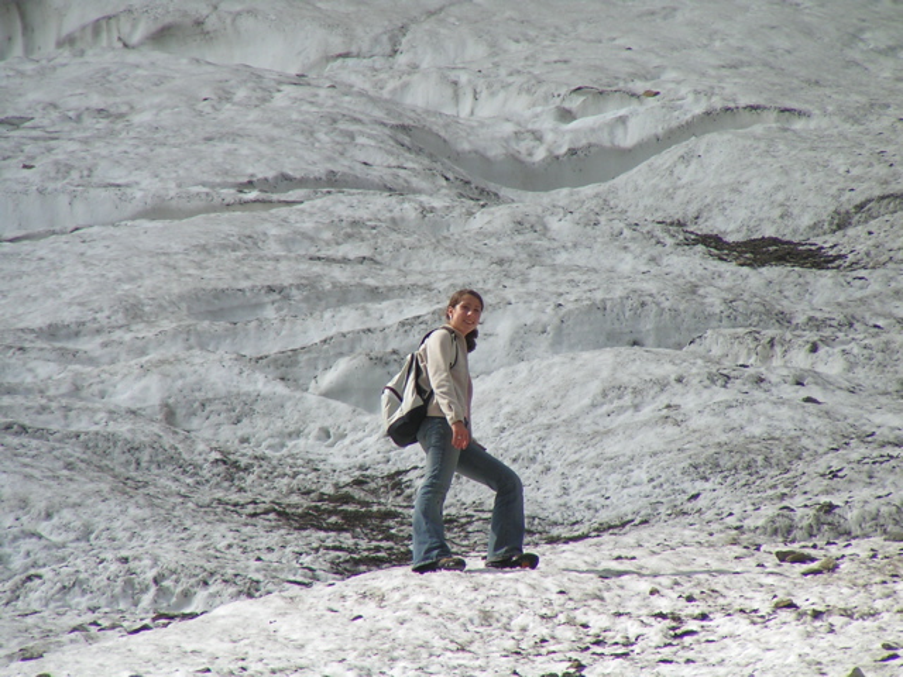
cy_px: 338
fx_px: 9913
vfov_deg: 3.9
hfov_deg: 5.2
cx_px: 452
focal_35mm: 380
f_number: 4
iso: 50
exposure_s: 1/1000
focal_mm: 58
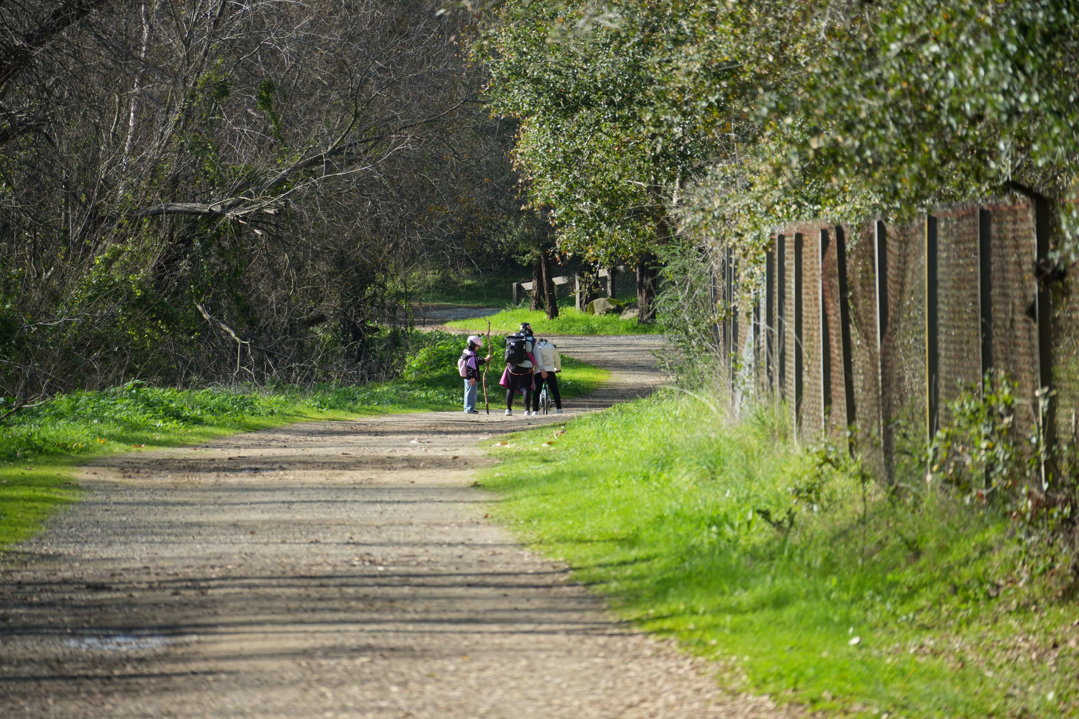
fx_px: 8991
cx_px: 540
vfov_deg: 4.6
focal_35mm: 300
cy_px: 360
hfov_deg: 6.9
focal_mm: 300
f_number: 7.1
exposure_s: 1/320
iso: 320
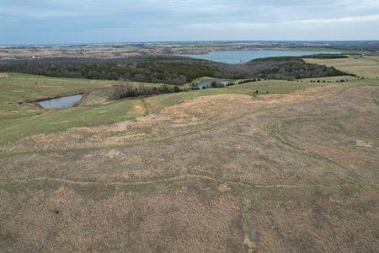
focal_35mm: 22
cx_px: 190
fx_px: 232
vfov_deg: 57.2
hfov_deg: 78.6
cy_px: 126
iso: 100
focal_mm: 8.38
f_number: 2.8
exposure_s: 1/400
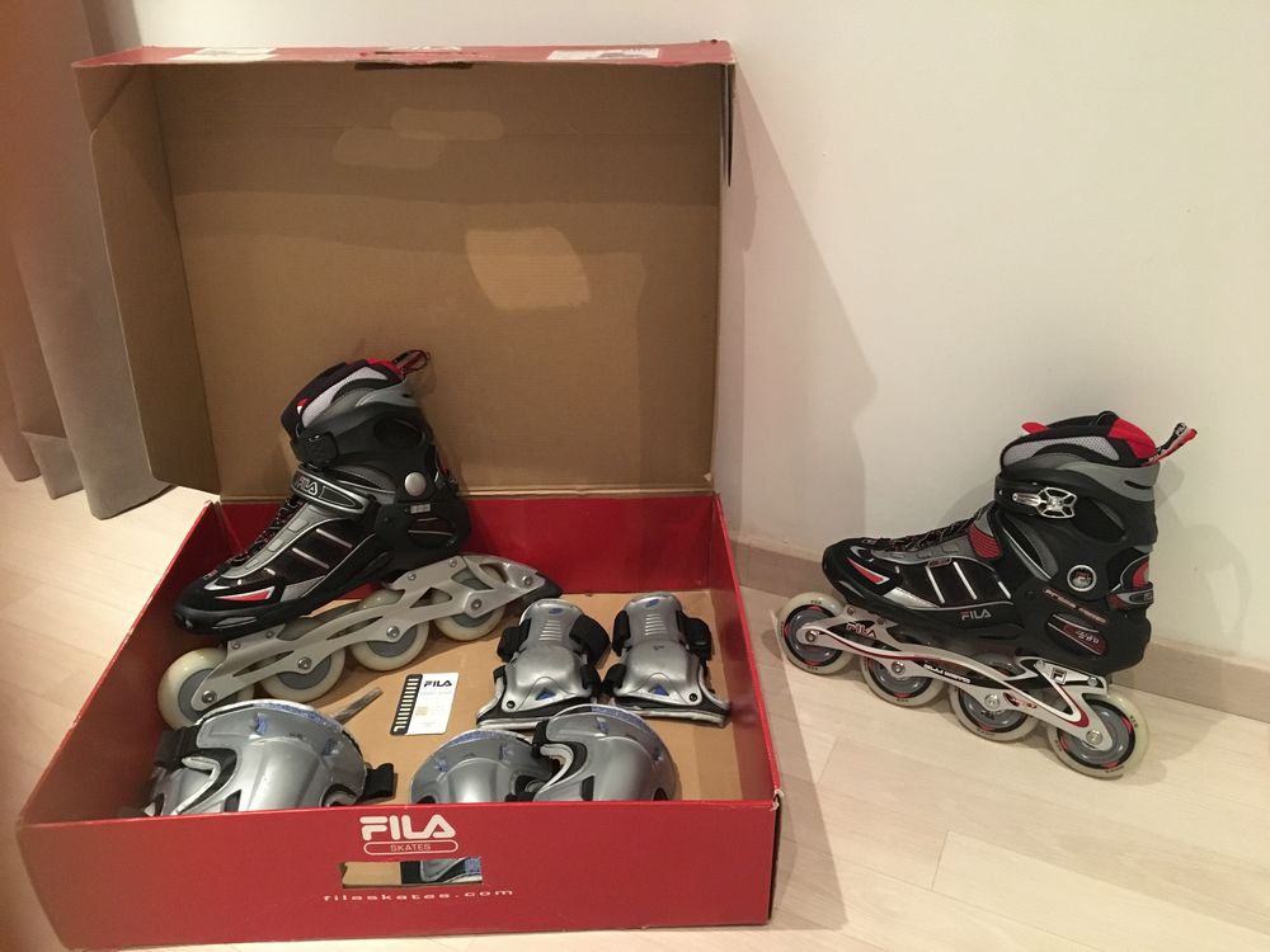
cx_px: 635
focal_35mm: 29
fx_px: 1064
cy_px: 476
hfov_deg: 61.7
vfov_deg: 48.2
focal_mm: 4.15
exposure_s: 1/17
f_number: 2.2
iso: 320
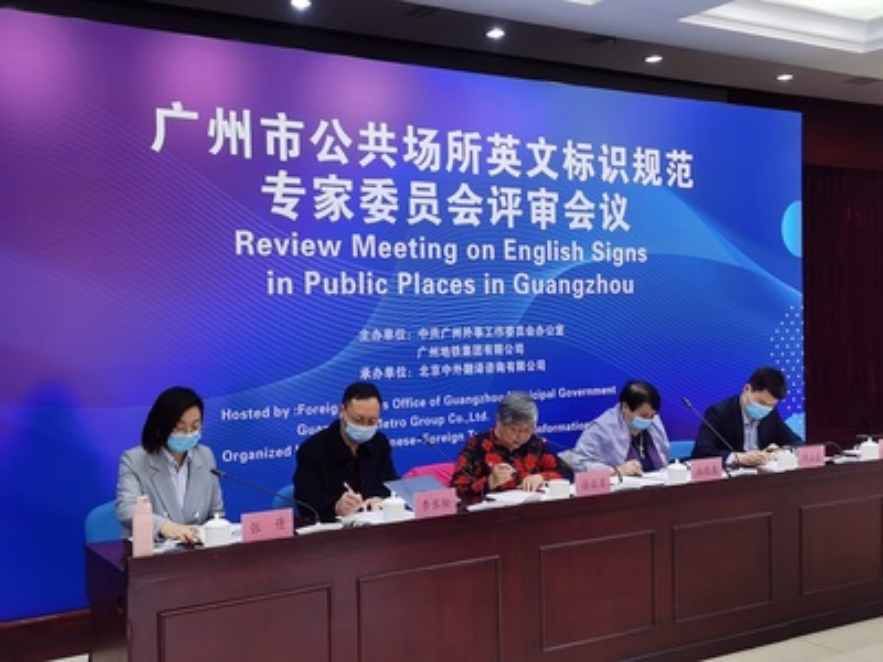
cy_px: 331
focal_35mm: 42
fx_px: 1071
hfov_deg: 44.8
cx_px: 442
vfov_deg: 34.3
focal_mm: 5.58
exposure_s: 1/100
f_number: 1.8
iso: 125
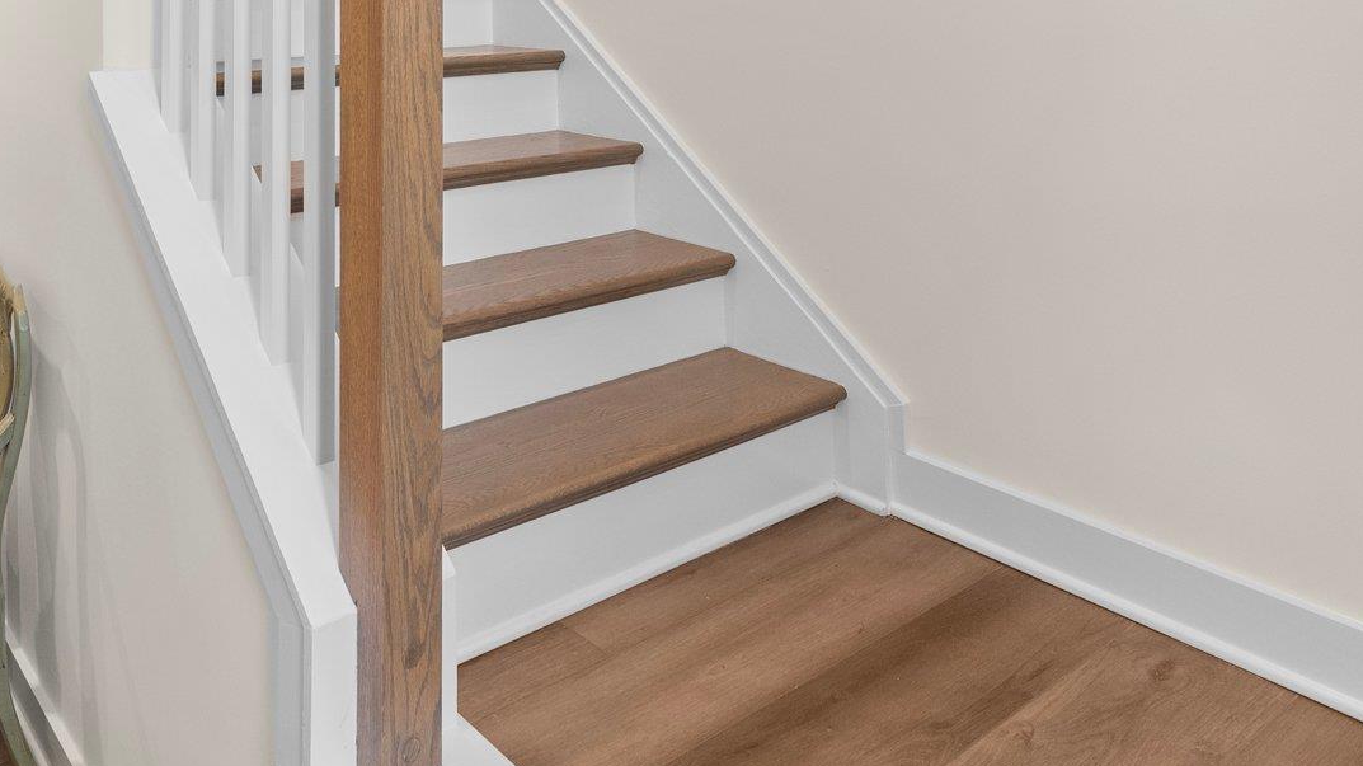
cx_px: 301
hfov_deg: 63.0
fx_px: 1012
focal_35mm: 28
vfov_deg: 37.8
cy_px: 32
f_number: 7.1
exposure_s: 1/40
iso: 1250
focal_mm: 14
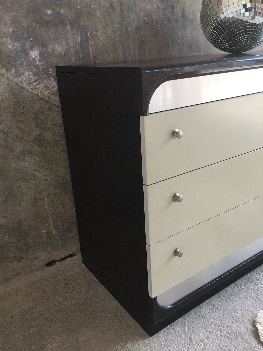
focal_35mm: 31
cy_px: 176
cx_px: 132
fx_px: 314
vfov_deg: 58.4
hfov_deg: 45.4
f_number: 2.4
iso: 32
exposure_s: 1/100
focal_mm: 3.3
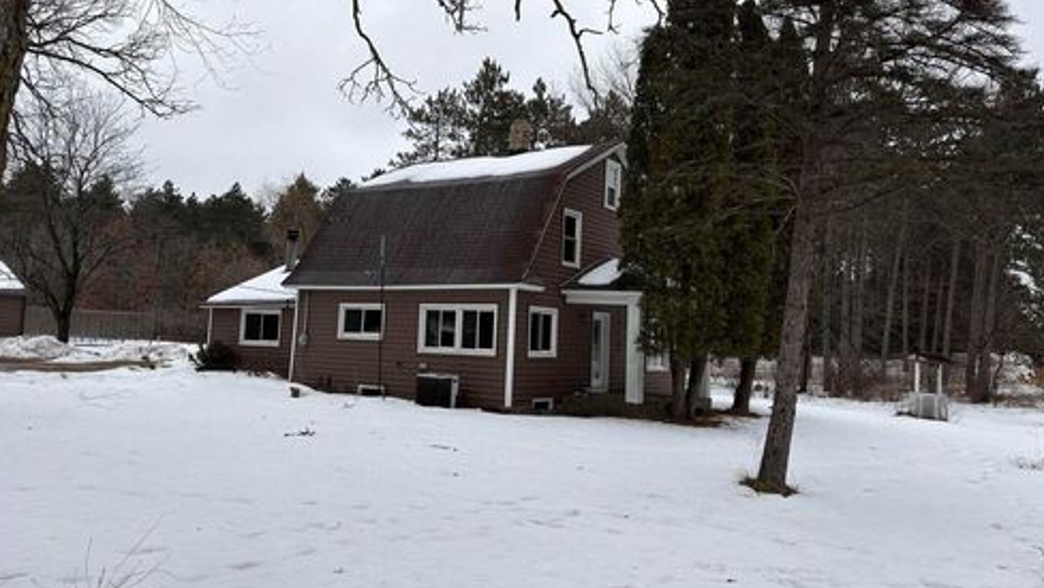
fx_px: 803
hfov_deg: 66.0
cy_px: 266
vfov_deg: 40.2
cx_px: 526
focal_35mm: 29
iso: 50
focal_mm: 5.96
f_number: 1.6
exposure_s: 1/1311
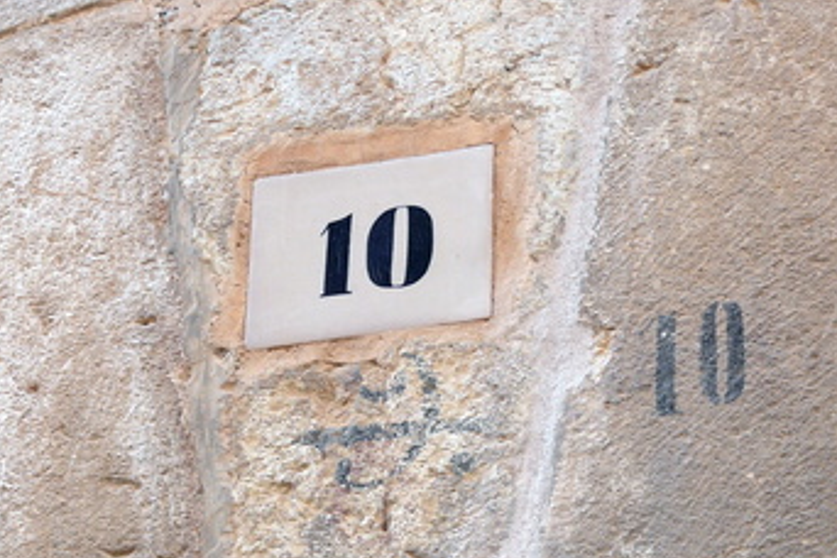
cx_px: 470
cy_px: 357
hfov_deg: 10.2
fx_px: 4673
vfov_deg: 6.8
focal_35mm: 201
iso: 100
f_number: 4
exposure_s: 1/125
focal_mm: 28
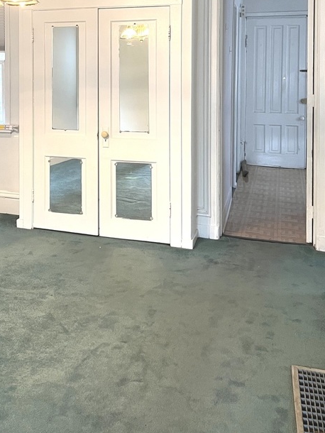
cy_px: 89
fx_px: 575
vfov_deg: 39.7
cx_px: 79
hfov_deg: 31.0
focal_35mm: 46
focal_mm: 5.7
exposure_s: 1/60
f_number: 1.5
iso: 160
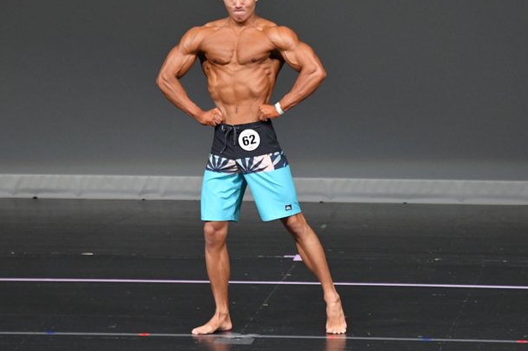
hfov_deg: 5.2
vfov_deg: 3.5
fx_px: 5818
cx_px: 294
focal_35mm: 397
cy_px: 135
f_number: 5.6
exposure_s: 1/400
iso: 4000
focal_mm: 210
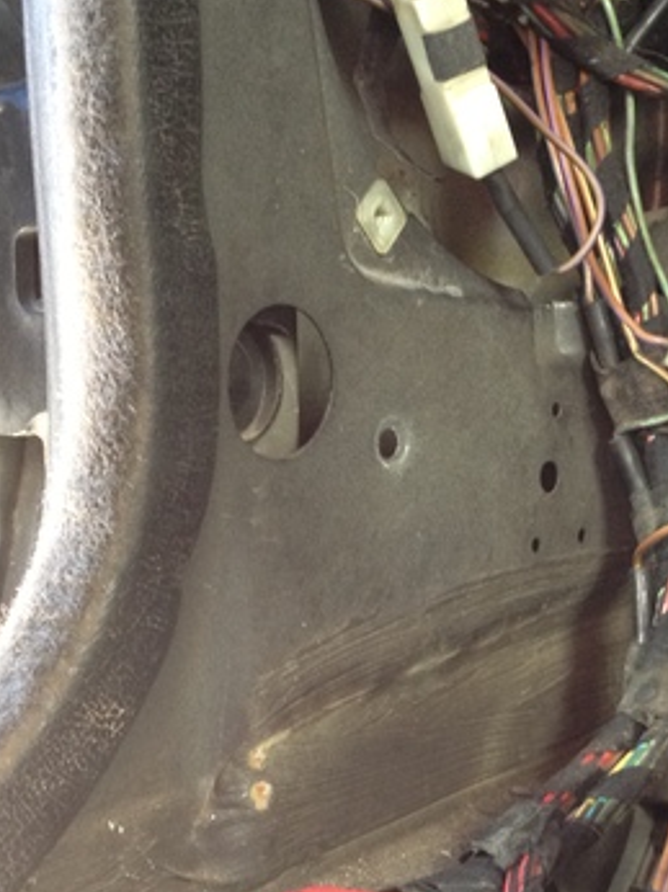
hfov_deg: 17.8
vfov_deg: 24.0
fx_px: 2087
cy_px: 585
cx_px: 642
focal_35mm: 81
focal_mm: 4.28
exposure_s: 1/20
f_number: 2.4
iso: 160
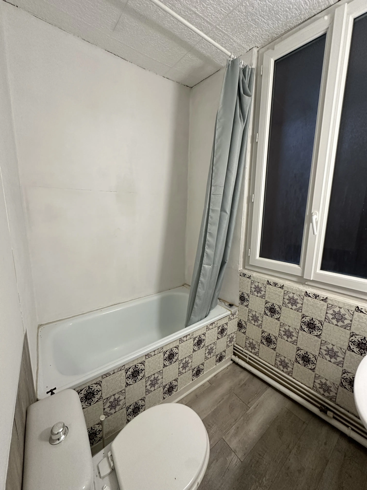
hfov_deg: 85.7
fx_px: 198
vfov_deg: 102.1
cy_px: 245
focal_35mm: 14
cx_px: 184
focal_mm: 2.22
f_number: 2.2
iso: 320
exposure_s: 1/100
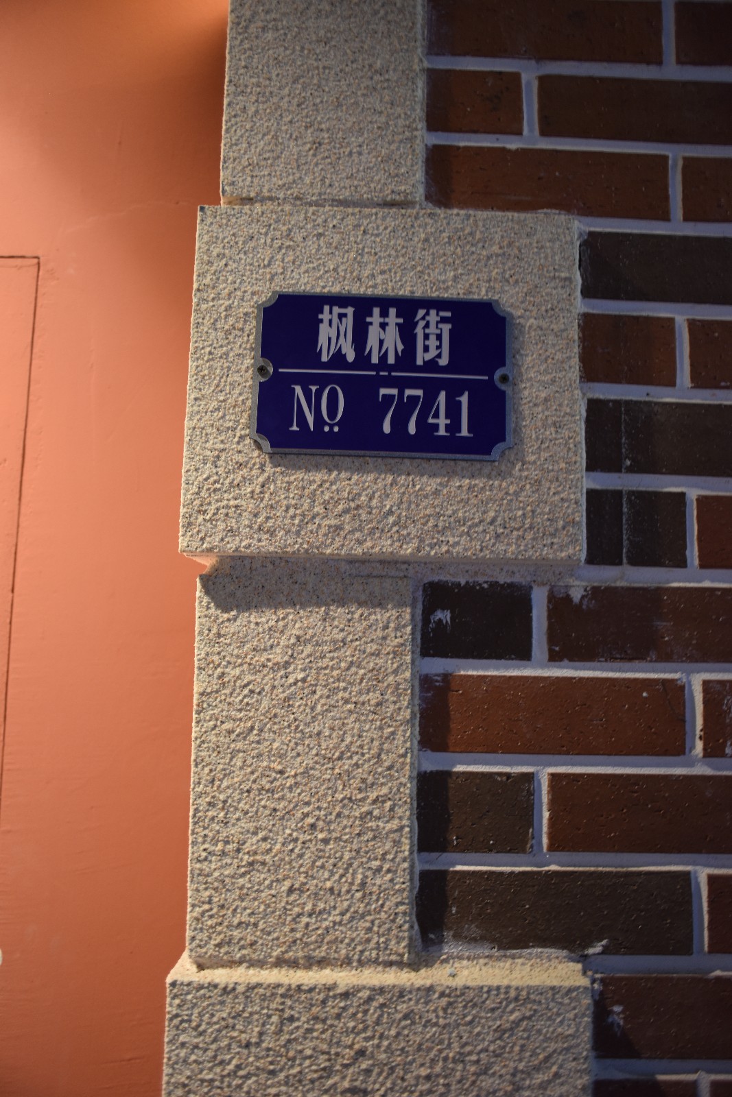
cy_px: 548
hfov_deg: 53.1
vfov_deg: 73.7
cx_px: 366
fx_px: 732
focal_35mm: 24
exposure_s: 1/10
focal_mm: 24
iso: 640
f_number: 2.8
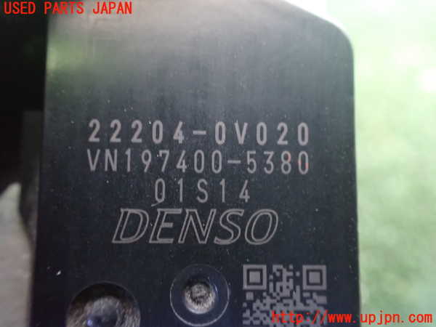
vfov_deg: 46.8
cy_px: 164
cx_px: 218
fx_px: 378
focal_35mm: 30
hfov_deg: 60.0
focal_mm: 5.4
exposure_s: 1/30
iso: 1250
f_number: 2.3
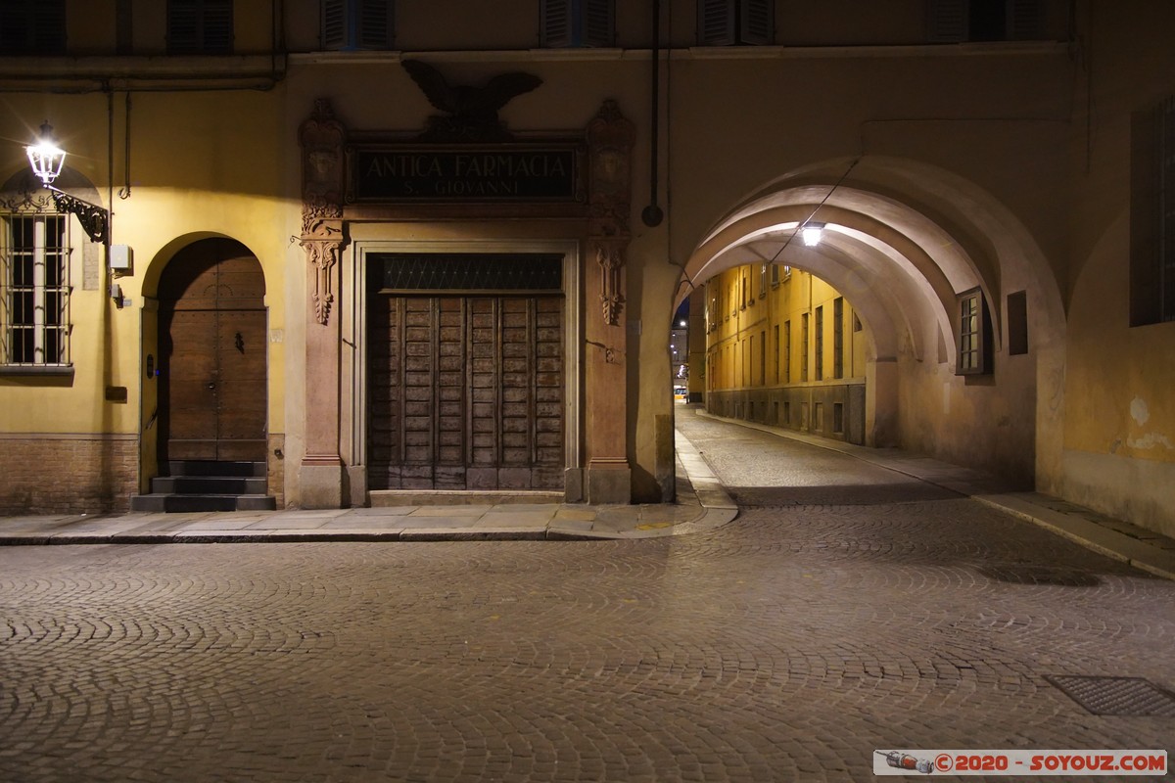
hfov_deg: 58.7
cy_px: 392
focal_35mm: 32
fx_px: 1044
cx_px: 588
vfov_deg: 41.1
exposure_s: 1/40
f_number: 3.5
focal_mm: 32
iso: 6400
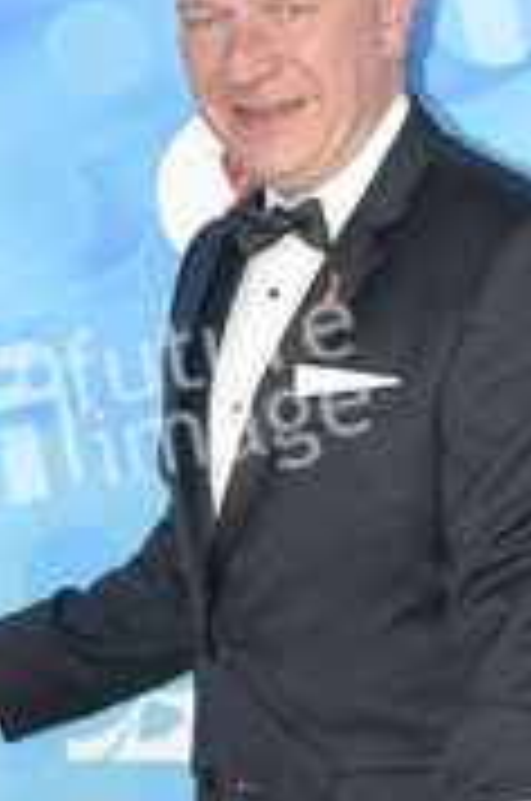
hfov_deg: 12.6
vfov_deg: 18.8
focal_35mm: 108
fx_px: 2399
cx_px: 270
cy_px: 634
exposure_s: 1/250
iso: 1600
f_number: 6.3
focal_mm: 48
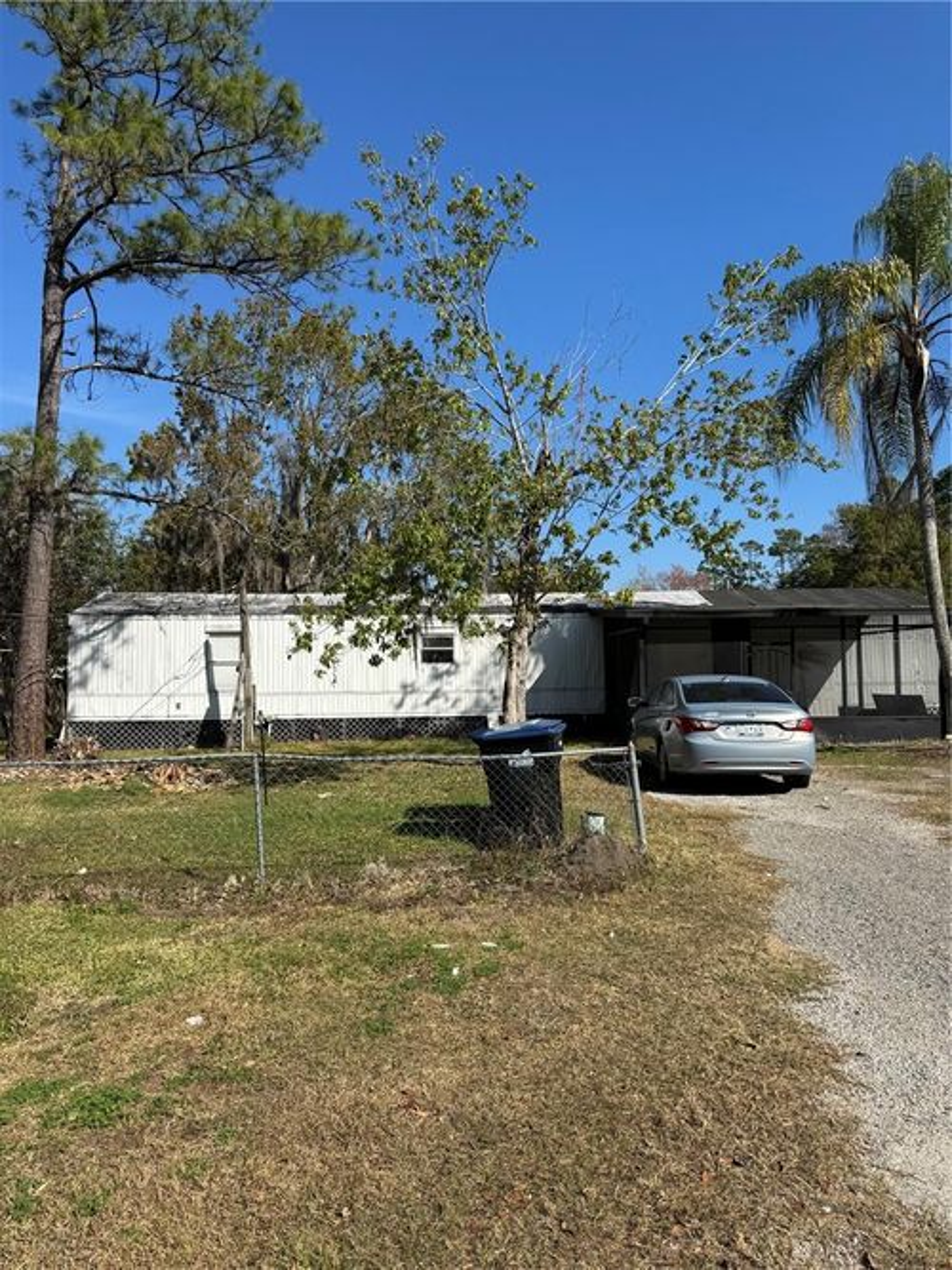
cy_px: 635
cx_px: 476
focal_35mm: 24
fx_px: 880
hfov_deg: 56.8
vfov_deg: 71.6
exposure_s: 1/4608
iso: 80
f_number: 1.78
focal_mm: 6.76
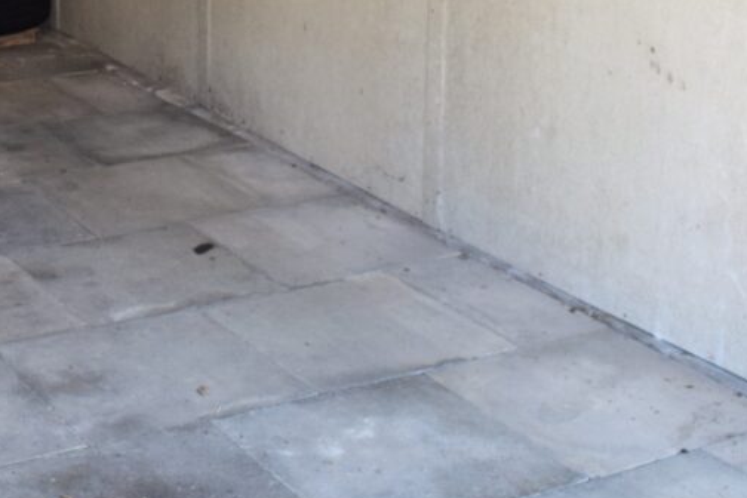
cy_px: -142
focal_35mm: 75
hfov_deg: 26.2
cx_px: 84
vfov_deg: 17.1
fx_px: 1556
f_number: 5
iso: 400
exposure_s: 1/100
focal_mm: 18
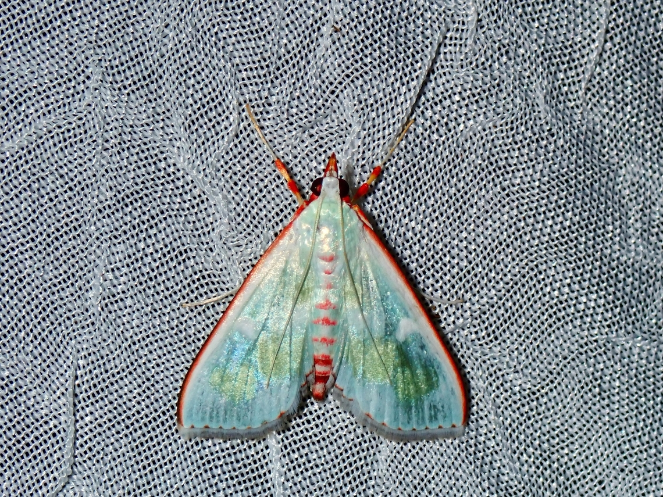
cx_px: 332
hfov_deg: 19.6
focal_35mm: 100
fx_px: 1915
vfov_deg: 14.8
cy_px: 248
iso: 200
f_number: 6.3
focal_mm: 18
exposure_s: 1/320
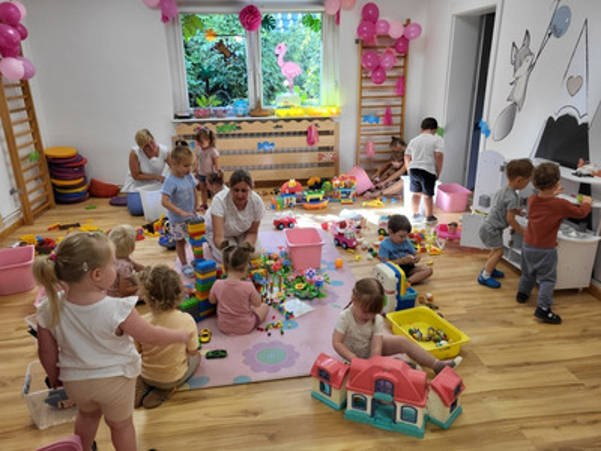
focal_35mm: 26
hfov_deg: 67.3
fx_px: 451
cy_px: 226
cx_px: 300
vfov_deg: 53.1
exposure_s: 1/100
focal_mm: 5.4
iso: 64
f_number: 1.8
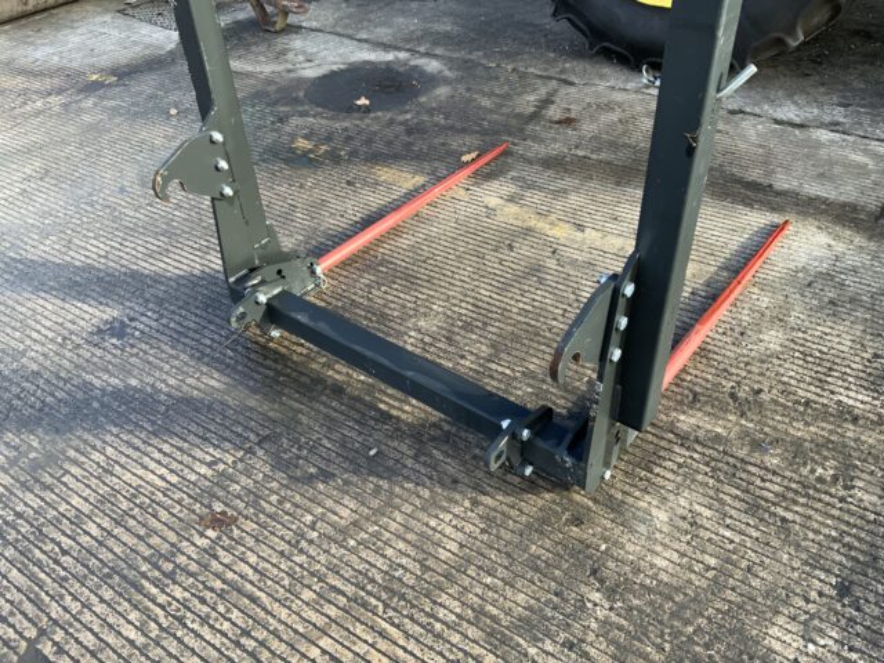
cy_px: 332
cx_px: 442
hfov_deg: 61.7
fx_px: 741
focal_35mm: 29
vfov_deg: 48.2
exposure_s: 1/167
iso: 16
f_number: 1.8
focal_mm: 3
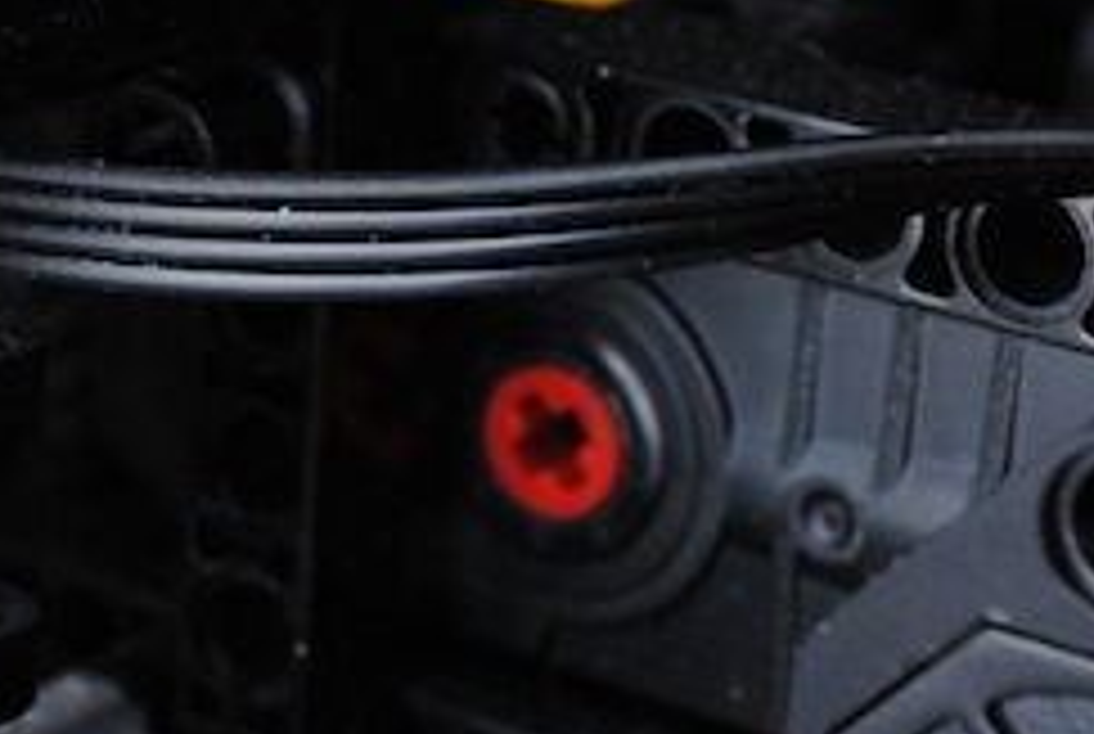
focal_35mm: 139
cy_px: 133
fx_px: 4232
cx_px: 176
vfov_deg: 9.9
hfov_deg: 14.6
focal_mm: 22
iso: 400
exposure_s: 1/13
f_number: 6.3
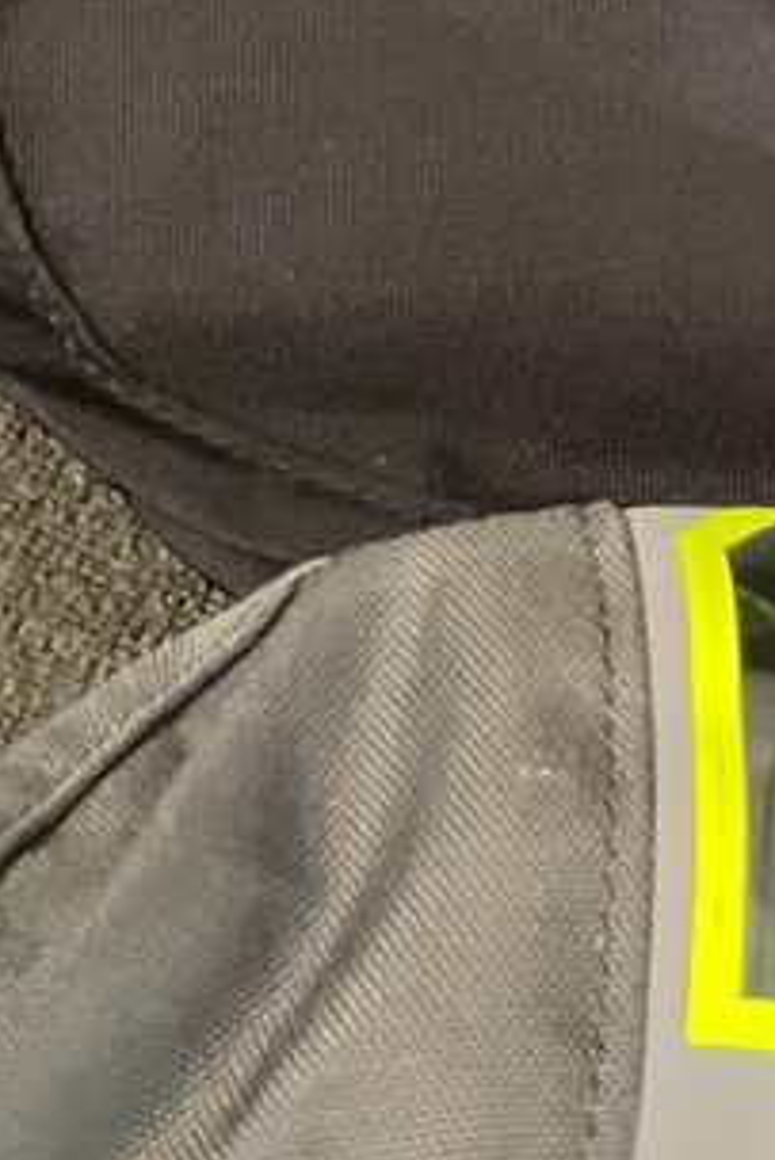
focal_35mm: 150
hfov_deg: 7.9
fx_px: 4838
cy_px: -509
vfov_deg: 13.0
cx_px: 2327
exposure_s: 1/25
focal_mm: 3
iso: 400
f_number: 1.8
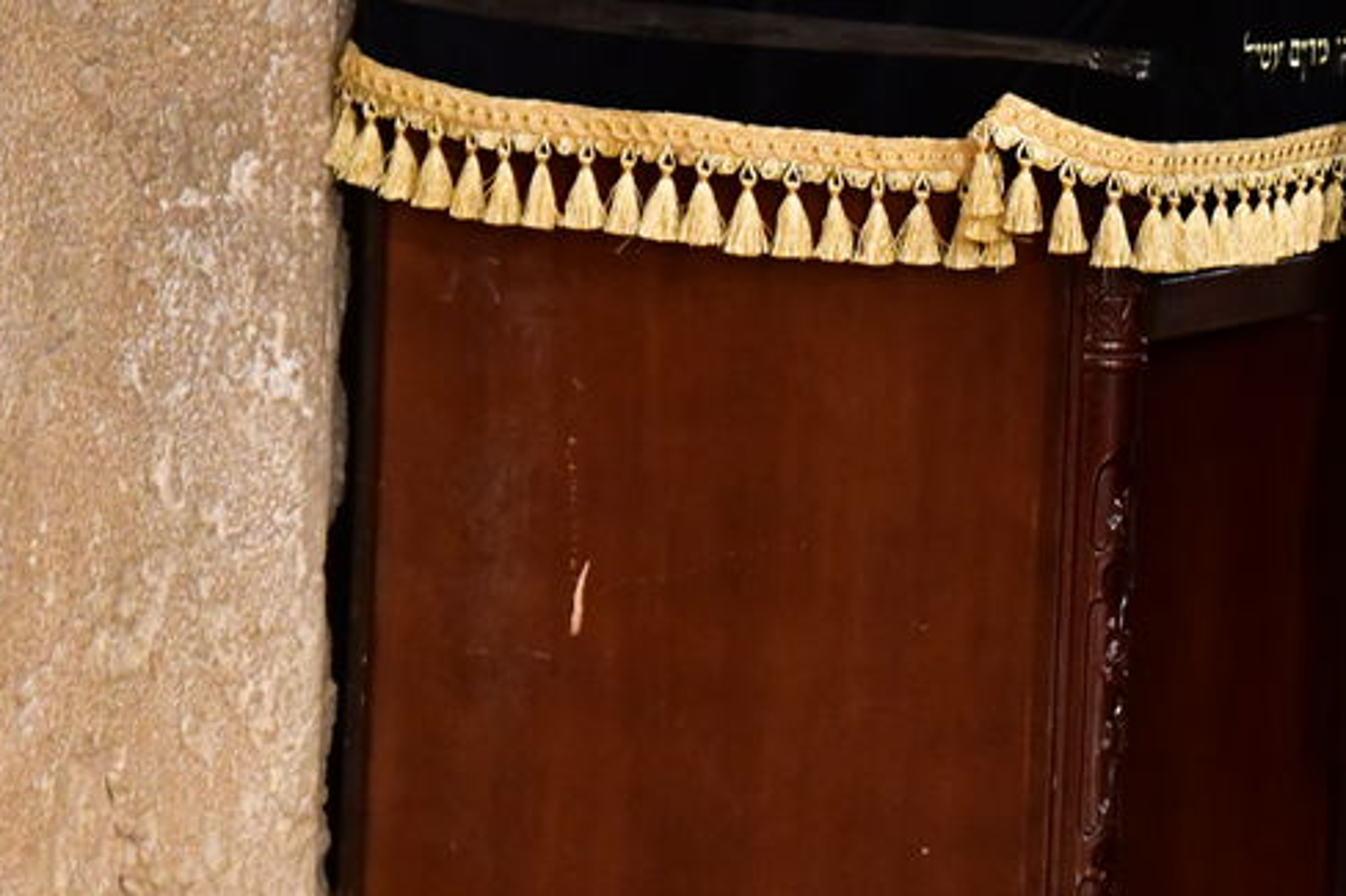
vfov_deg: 5.6
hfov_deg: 8.4
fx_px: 9119
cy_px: 139
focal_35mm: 244
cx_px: 1360
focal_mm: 85
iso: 8000
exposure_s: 1/100
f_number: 5.6
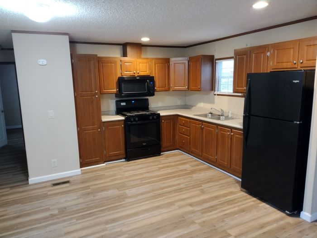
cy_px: 119
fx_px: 247
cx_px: 158
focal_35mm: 27
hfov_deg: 65.3
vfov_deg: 51.4
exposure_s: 1/40
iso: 494
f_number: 1.7
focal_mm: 4.71
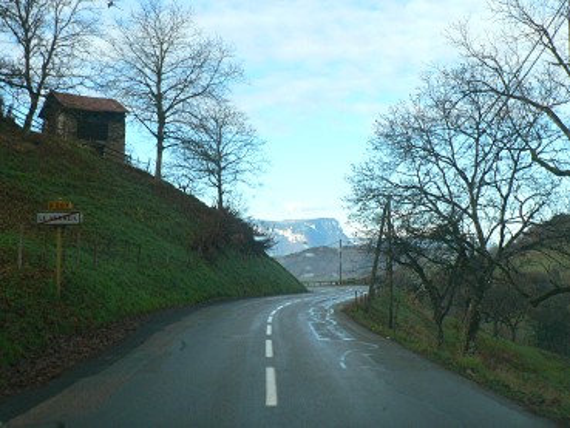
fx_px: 593
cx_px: 285
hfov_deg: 51.3
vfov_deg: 39.7
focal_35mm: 36
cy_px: 214
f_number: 4
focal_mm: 6
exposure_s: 1/200
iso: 80
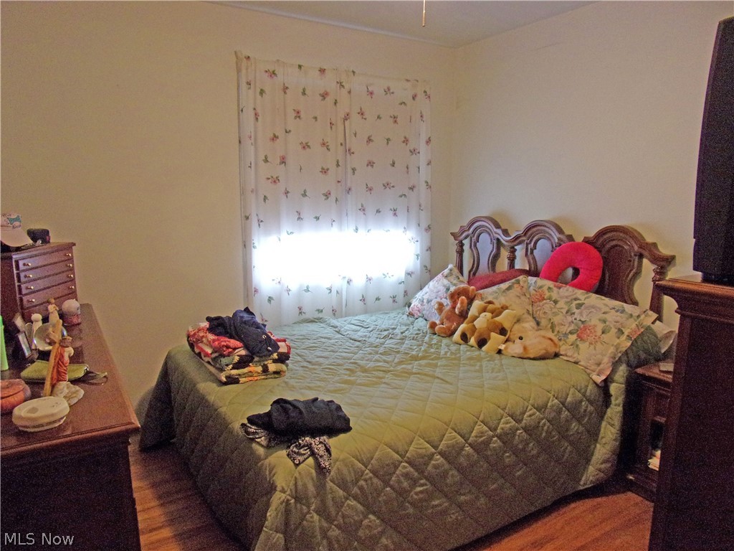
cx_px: 367
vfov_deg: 56.8
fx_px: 509
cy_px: 276
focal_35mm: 24
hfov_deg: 71.6
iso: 310
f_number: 3.3
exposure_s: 1/17
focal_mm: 4.3
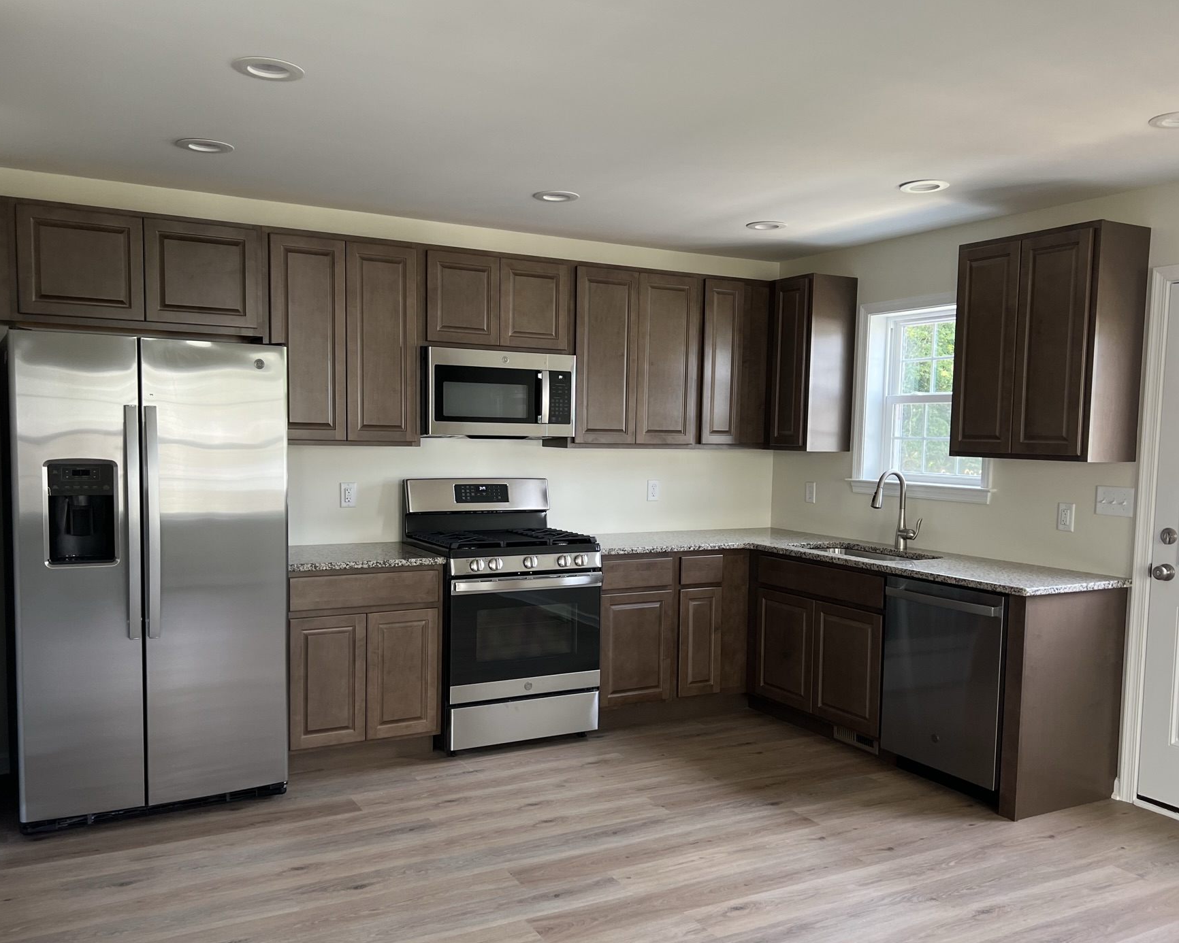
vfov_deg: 48.5
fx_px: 1047
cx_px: 602
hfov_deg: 58.8
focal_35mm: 30
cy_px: 508
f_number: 1.5
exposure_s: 1/121
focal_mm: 5.7
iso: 100
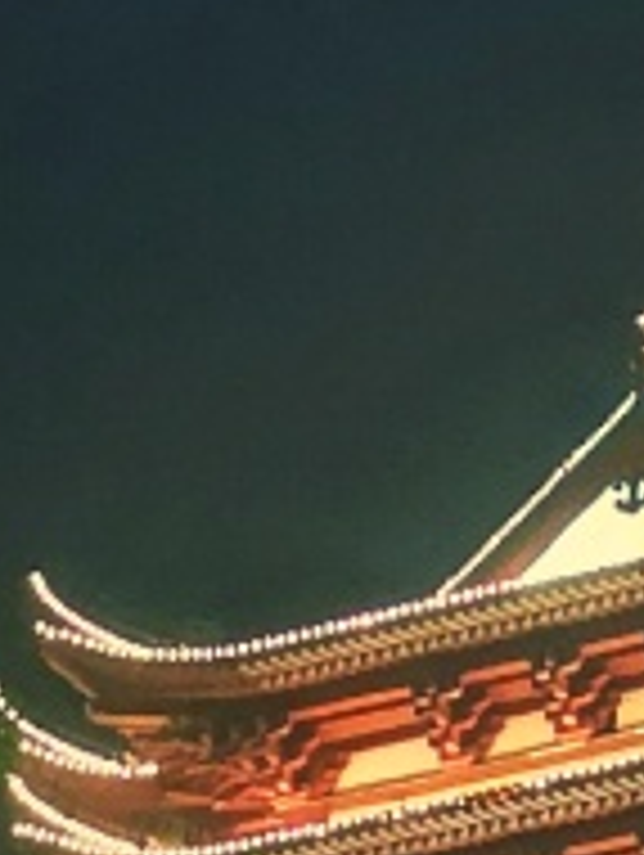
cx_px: 721
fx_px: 5148
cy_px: 410
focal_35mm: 208
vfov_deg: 9.5
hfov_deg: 7.1
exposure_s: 4
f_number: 1.8
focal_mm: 5.58
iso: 400
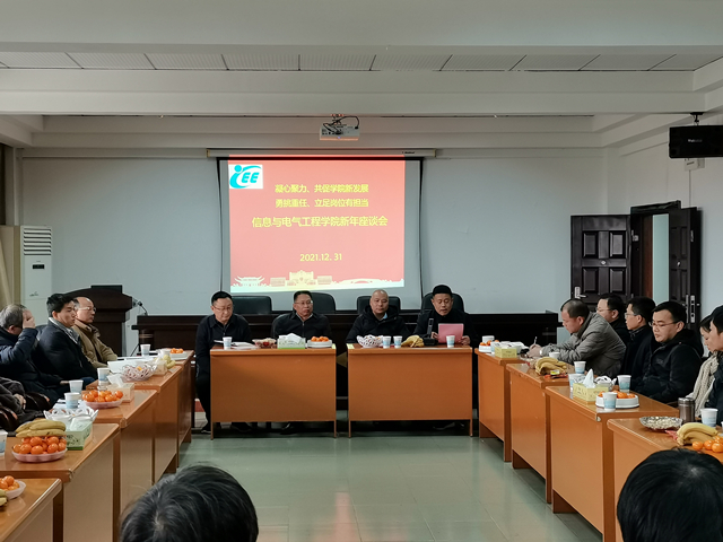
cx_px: 362
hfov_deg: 38.9
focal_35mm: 49
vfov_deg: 29.7
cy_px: 271
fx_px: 1023
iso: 160
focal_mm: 5.58
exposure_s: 1/50
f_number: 1.8
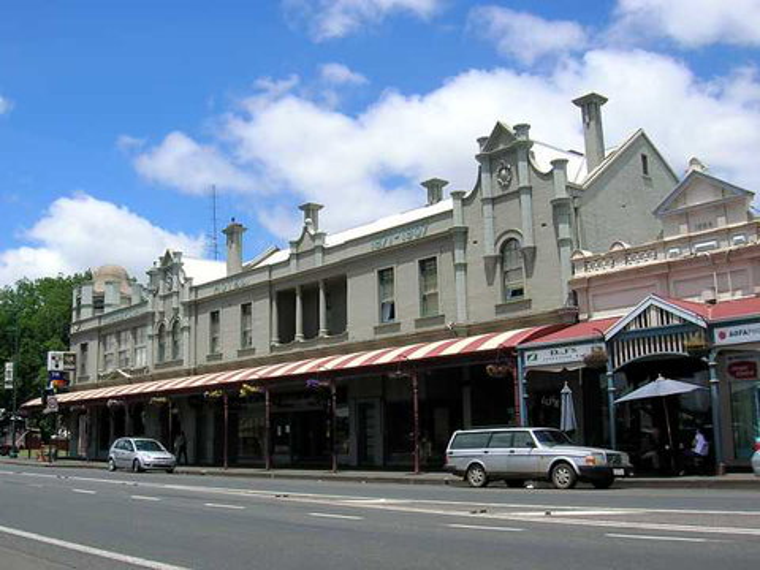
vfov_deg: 41.8
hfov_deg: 54.0
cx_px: 380
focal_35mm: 34
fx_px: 746
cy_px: 285
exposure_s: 1/524
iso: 50
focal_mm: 5.7
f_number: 4.9
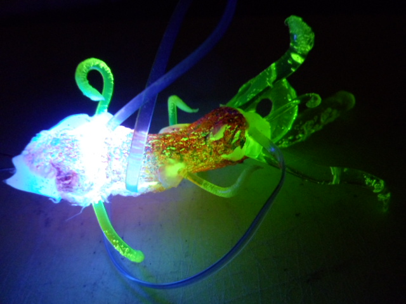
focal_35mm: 44
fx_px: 516
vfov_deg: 32.9
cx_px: 203
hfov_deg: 42.9
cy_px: 152
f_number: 3.5
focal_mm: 6
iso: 400
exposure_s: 1
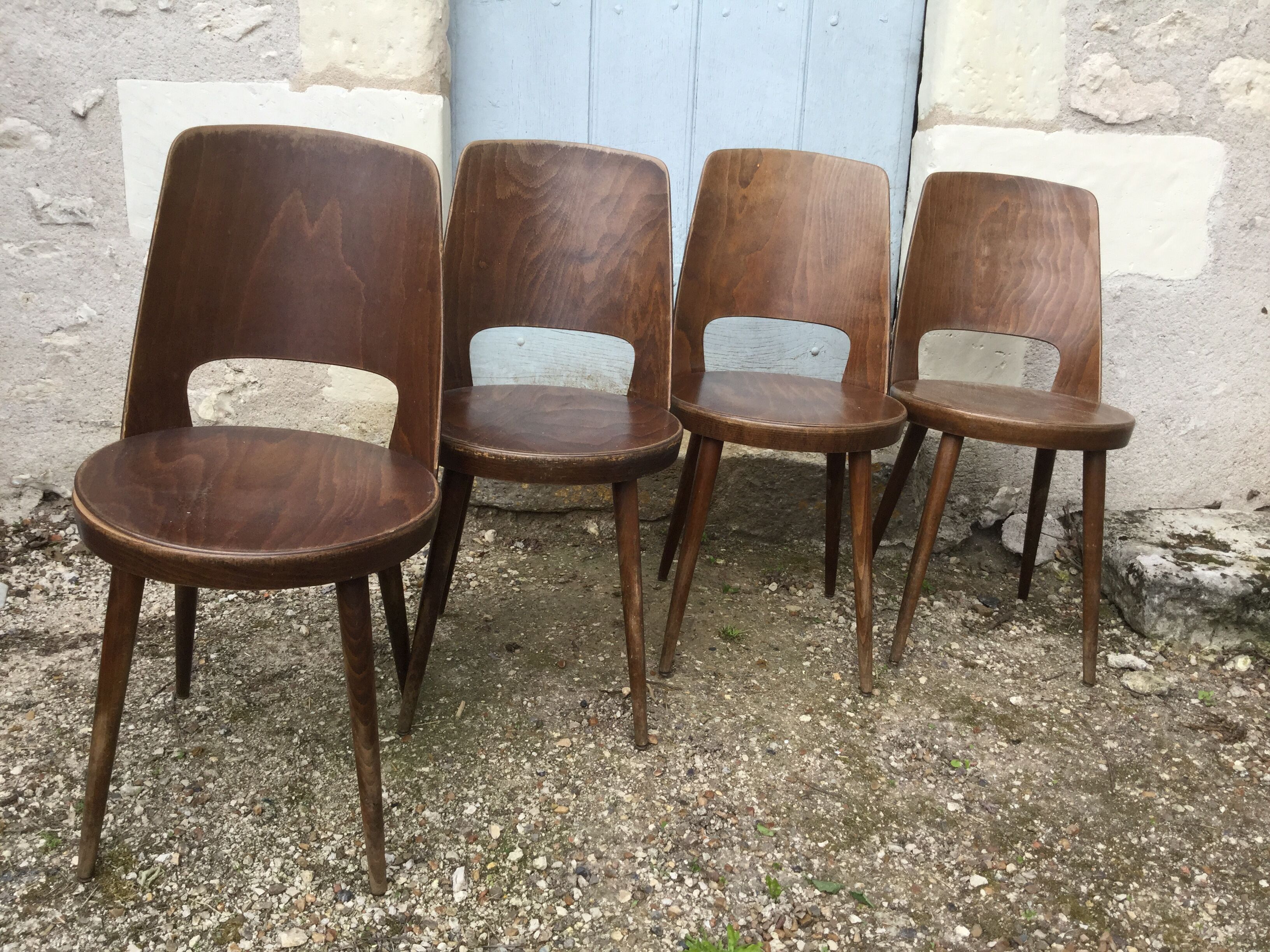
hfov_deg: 58.4
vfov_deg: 45.4
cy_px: 476
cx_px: 635
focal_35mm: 31
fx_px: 1137
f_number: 2.4
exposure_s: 1/100
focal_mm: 3.3
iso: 40
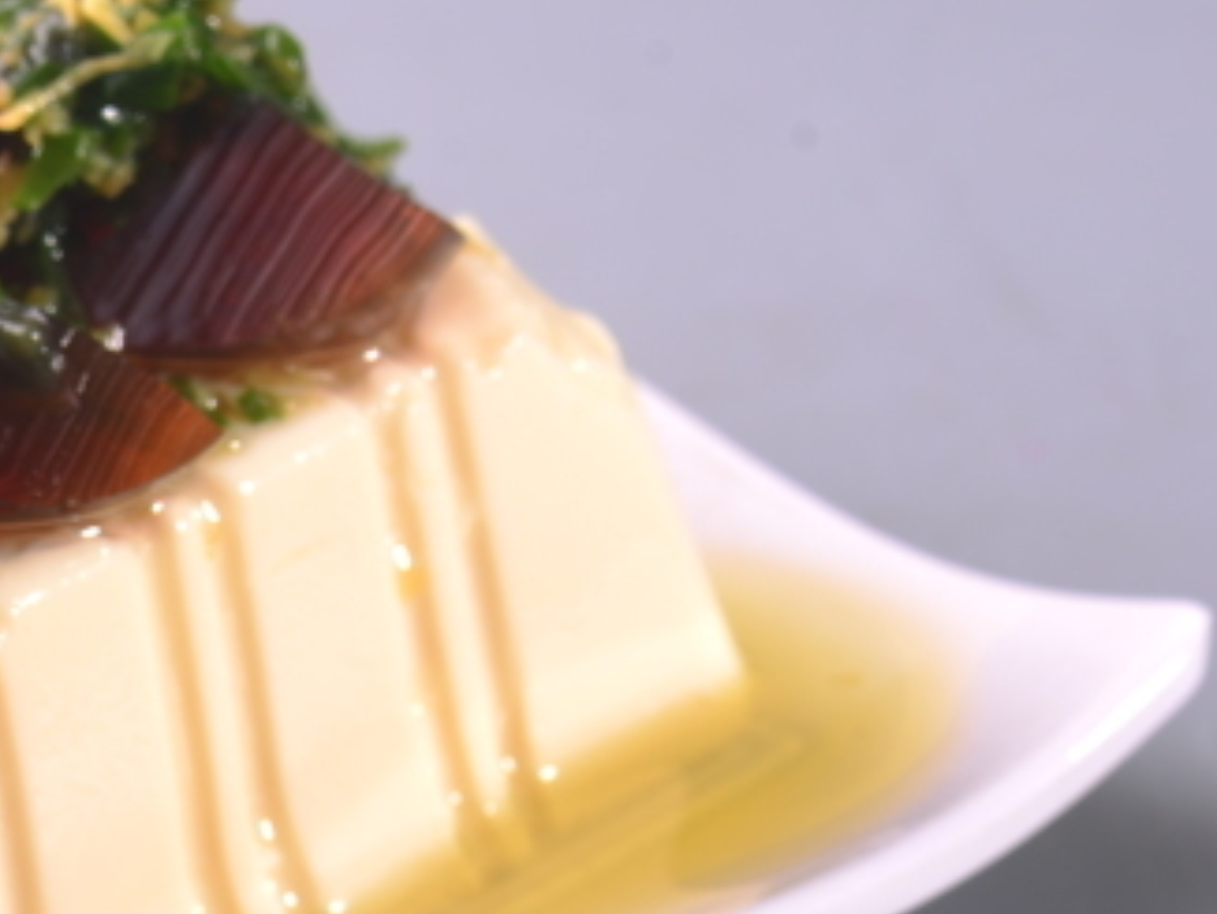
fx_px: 11153
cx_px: -616
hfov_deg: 6.2
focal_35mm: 317
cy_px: 796
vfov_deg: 4.7
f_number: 9
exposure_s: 1/200
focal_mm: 105
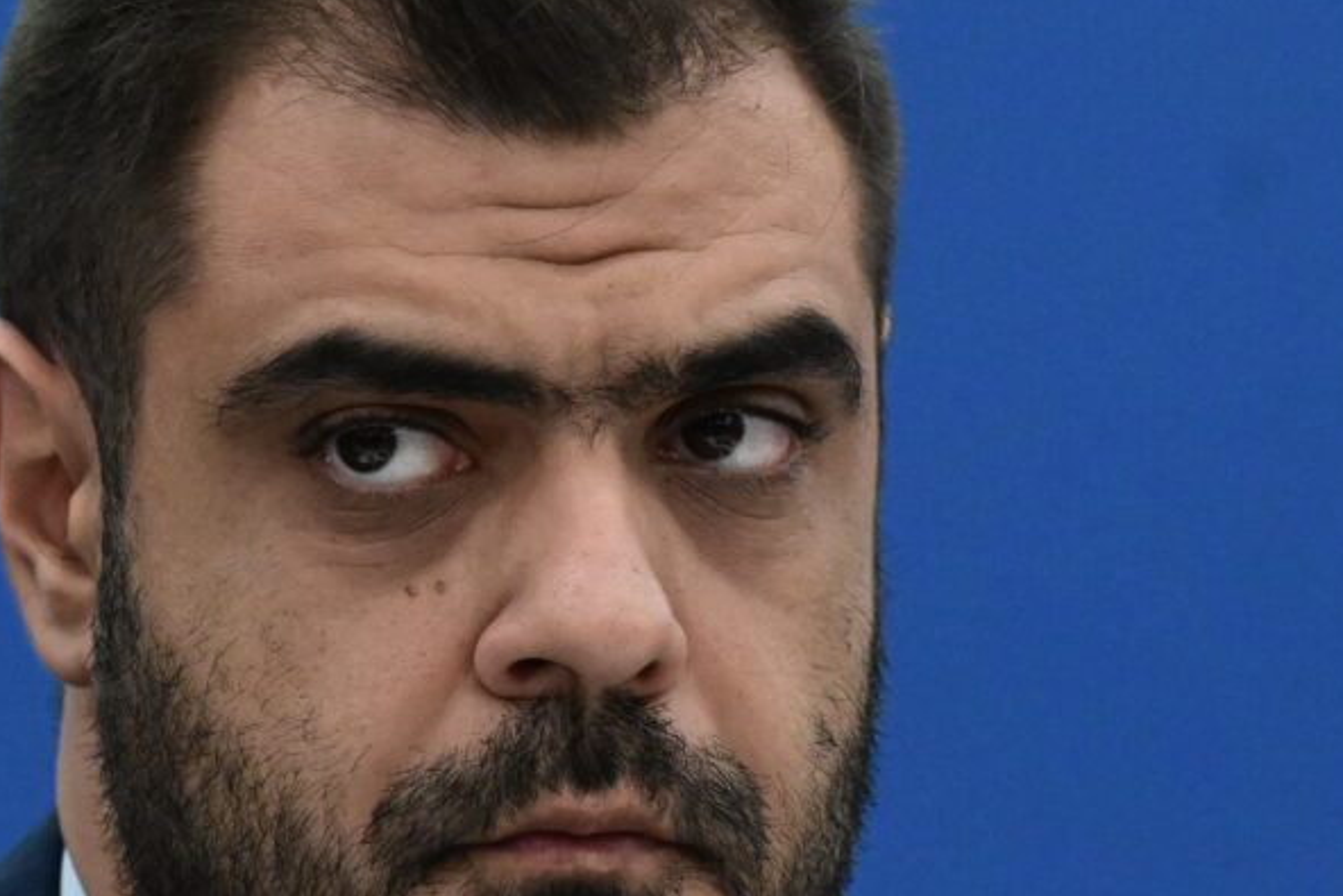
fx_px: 19365
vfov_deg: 2.7
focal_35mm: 519
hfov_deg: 4.0
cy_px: 439
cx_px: 862
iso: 6400
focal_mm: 200
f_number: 5
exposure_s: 1/250
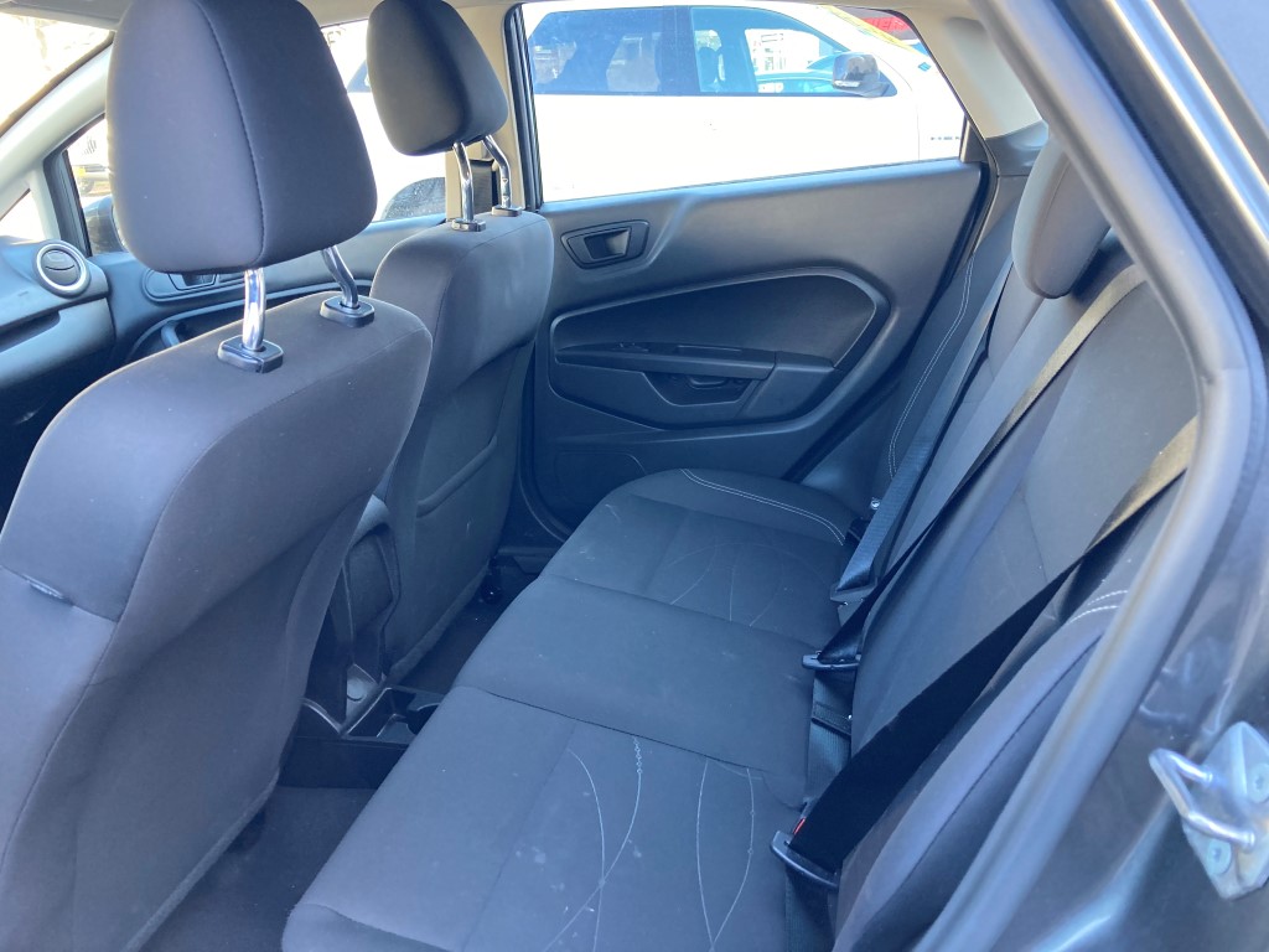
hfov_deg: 63.4
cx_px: 634
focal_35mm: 28
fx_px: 1026
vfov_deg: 49.7
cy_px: 476
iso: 125
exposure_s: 1/60
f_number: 1.8
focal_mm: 3.99
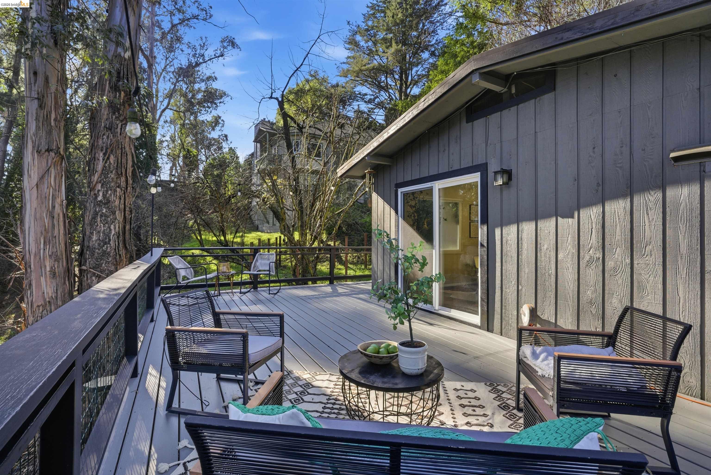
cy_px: 238
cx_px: 356
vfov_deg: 73.8
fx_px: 316
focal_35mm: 16
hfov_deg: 96.7
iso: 400
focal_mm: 16
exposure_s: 1/800
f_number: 10
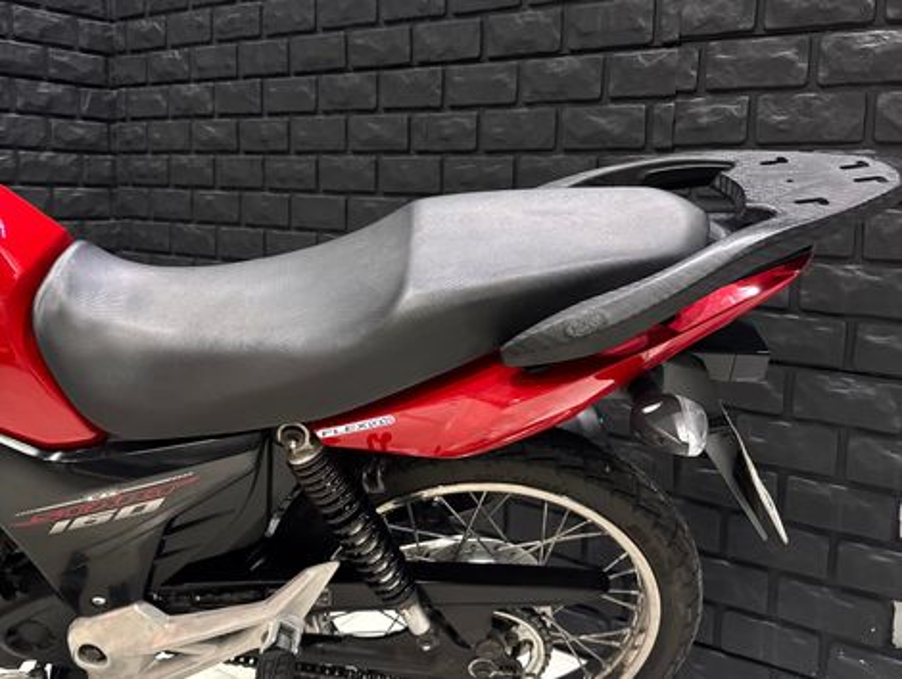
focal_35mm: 24
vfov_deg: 56.9
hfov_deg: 71.5
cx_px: 451
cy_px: 340
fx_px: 626
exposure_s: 1/60
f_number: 1.78
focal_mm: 6.76
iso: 500
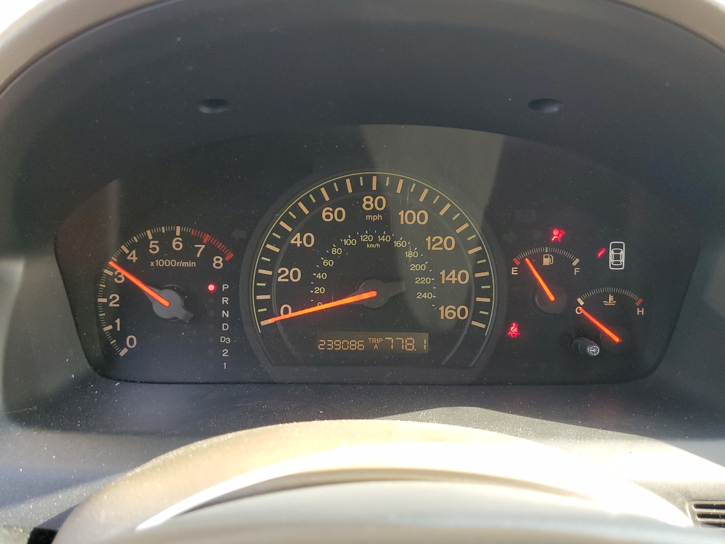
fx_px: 545
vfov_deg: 53.1
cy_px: 272
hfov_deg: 67.3
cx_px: 362
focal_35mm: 26
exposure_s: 1/120
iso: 89
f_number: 1.5
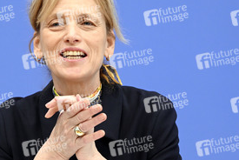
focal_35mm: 167
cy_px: 81
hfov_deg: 12.3
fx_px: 1110
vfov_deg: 8.2
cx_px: 56
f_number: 5.6
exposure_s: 1/320
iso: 3200
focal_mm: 102
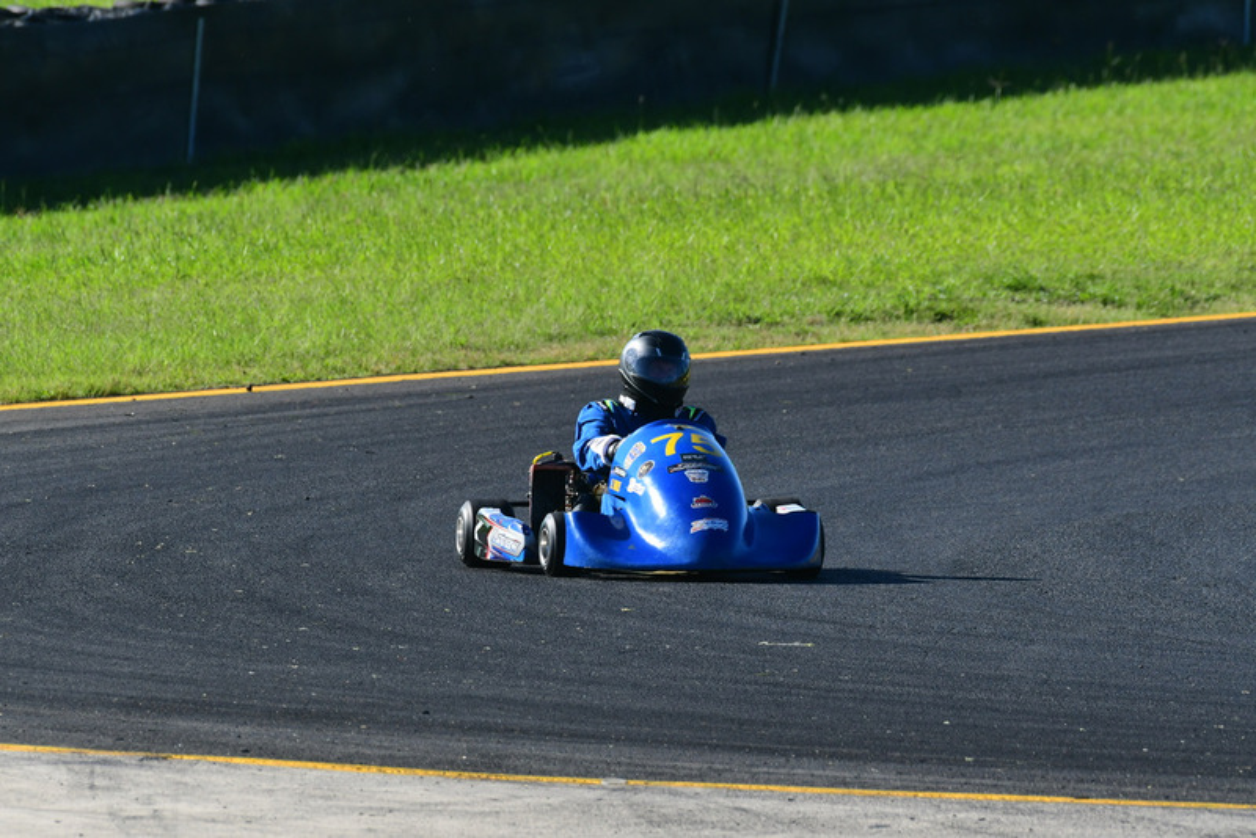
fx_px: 26175
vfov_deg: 1.8
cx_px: 628
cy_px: 419
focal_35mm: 750
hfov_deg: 2.7
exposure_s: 1/640
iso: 500
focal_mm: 500
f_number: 10
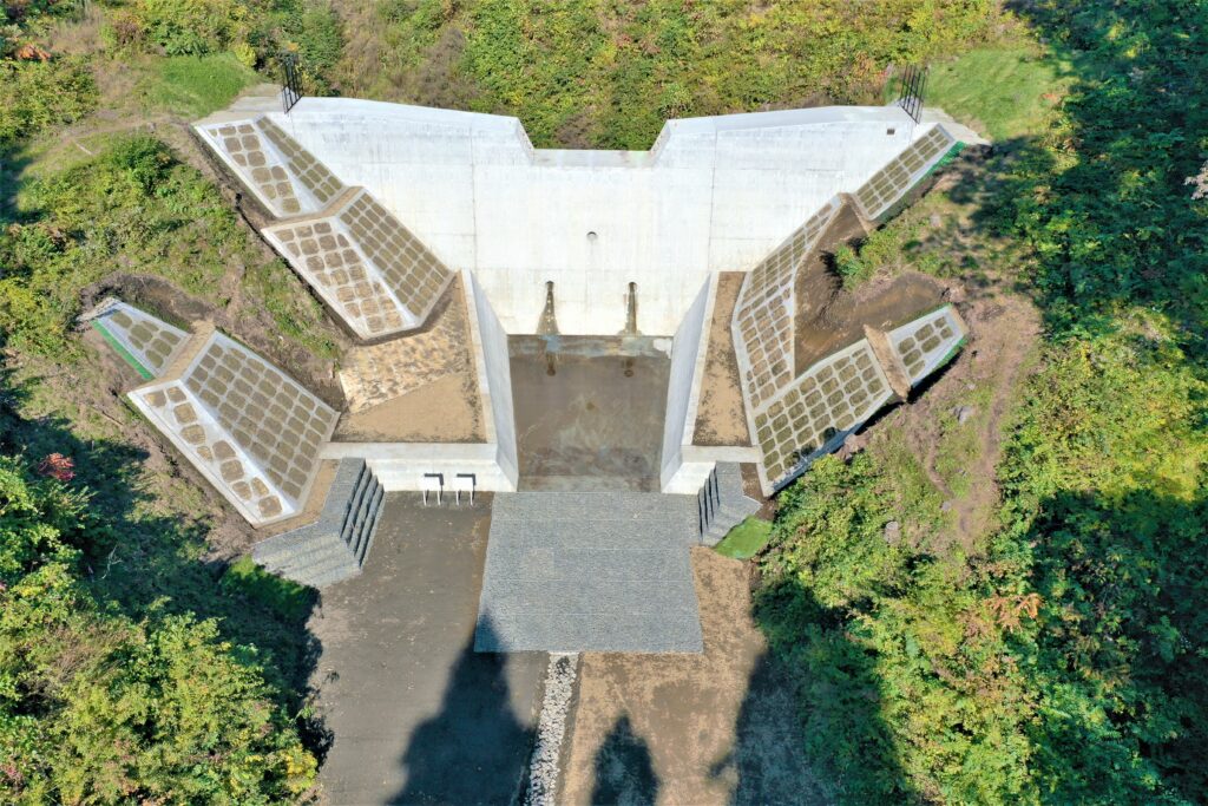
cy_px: 403
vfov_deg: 46.4
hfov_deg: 65.5
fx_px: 940
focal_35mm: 28
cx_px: 604
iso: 100
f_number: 5.6
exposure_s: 1/400
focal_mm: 10.26
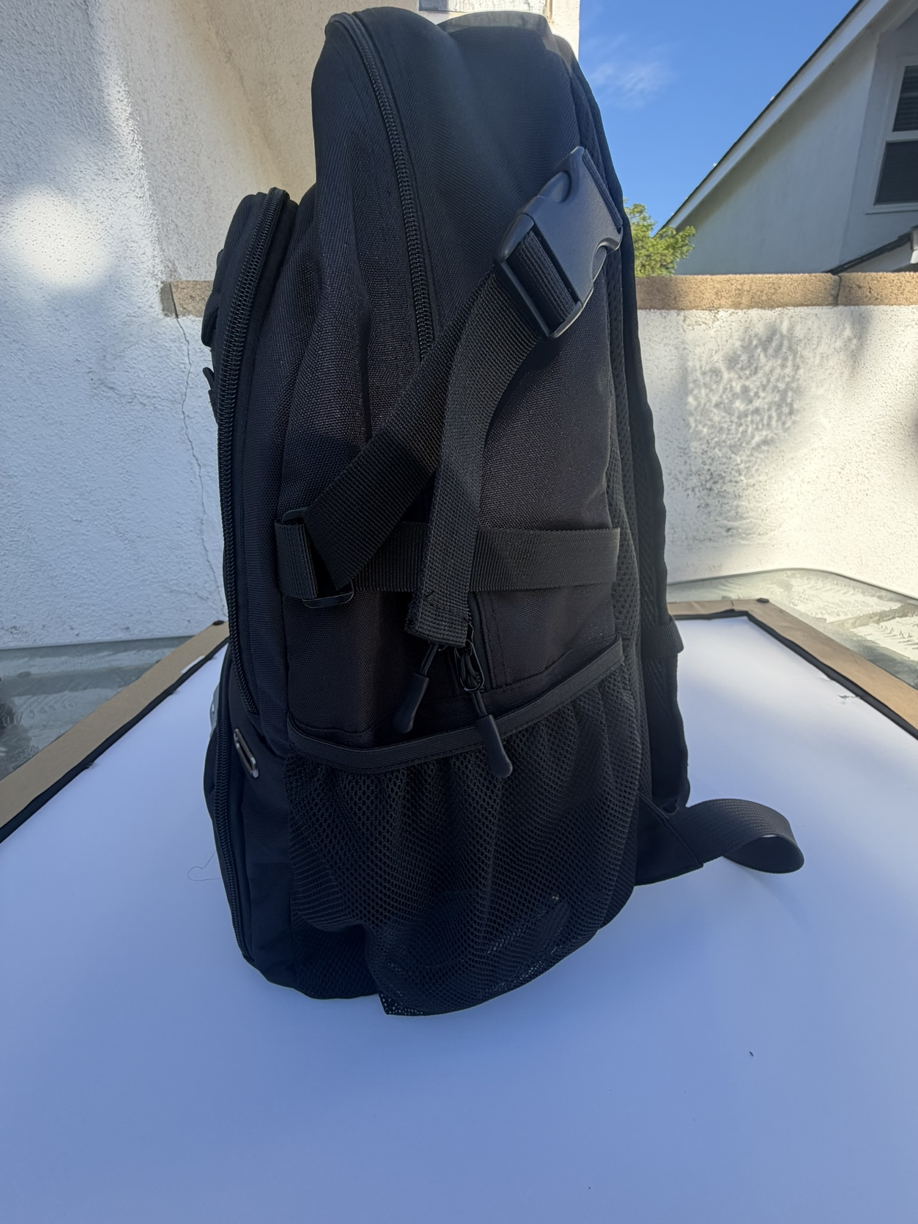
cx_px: 459
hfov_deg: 85.7
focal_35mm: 14
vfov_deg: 102.1
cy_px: 612
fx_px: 495
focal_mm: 2.22
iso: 64
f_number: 2.2
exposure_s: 1/502
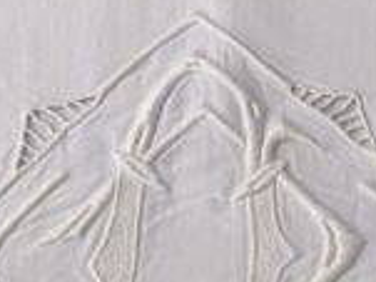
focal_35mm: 123
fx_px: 1335
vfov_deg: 12.0
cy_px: 87
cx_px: 209
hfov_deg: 16.0
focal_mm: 4.15
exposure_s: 1/121
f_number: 2.2
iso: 25
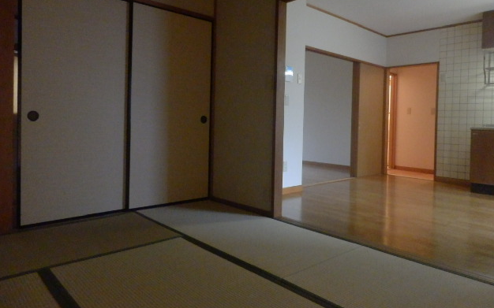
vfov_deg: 47.3
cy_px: 121
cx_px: 252
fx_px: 350
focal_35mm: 26
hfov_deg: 70.4
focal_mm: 4.2
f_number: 3
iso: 1600
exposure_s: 1/30
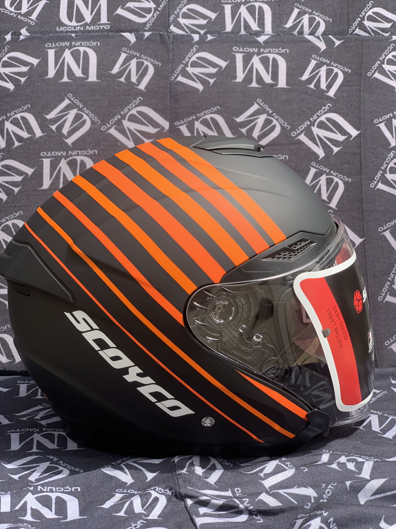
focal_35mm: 52
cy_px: 264
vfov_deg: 36.8
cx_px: 198
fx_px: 793
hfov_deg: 28.0
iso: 16
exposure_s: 1/366
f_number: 2.4
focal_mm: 6
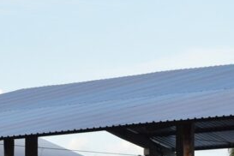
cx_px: 120
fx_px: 2014
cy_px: 256
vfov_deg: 4.4
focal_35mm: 310
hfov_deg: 6.6
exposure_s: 1/160
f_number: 6.3
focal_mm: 55
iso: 100
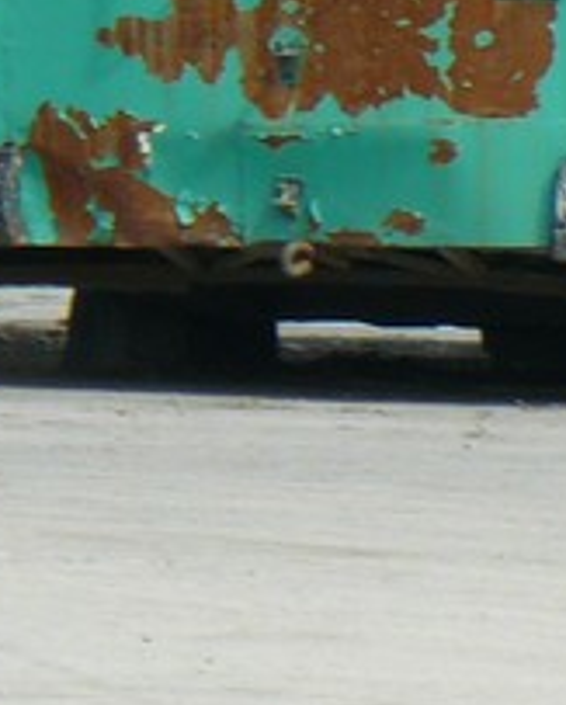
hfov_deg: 1.5
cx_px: 1059
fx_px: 21477
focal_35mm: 1028
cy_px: -139
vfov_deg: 1.9
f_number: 5.6
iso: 100
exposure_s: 1/250
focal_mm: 34.8
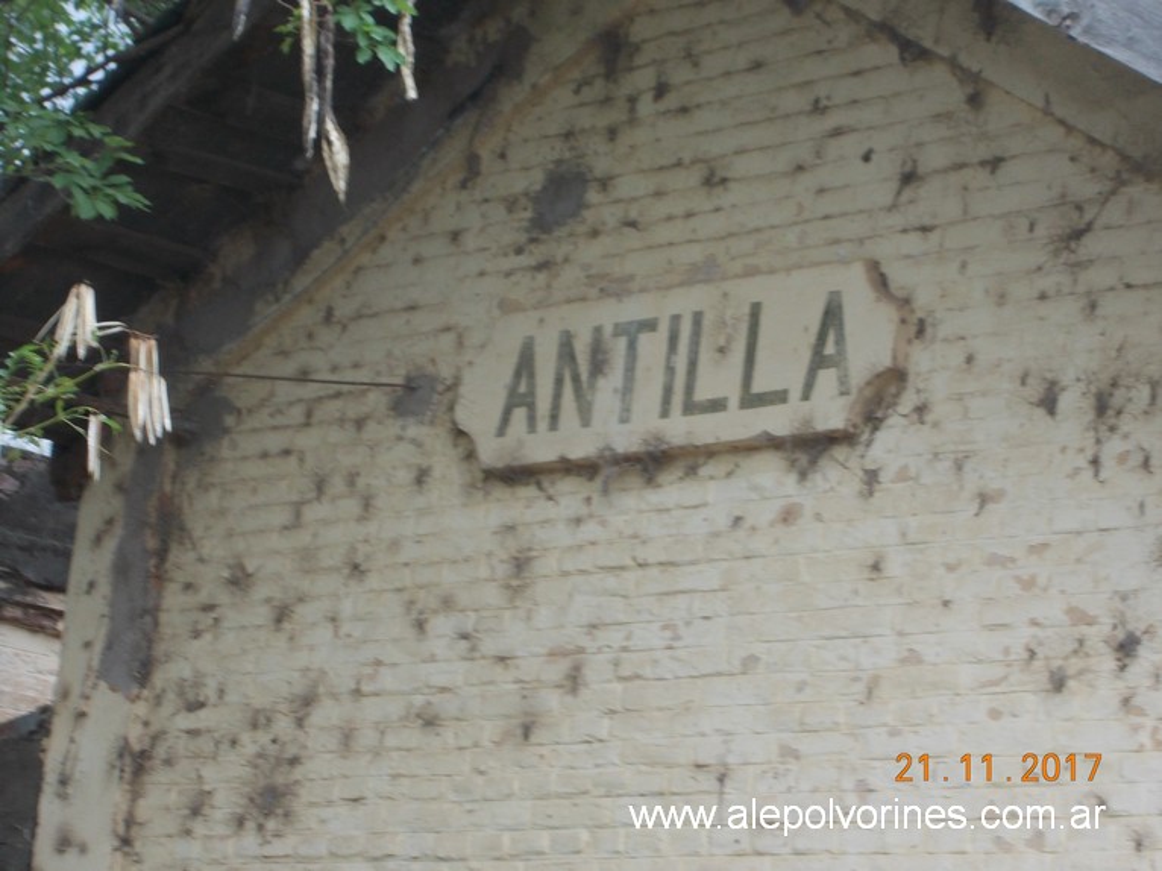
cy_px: 436
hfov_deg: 14.1
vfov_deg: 10.6
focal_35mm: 140
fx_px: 4698
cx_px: 581
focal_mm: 20
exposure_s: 1/60
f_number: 6.8
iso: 80
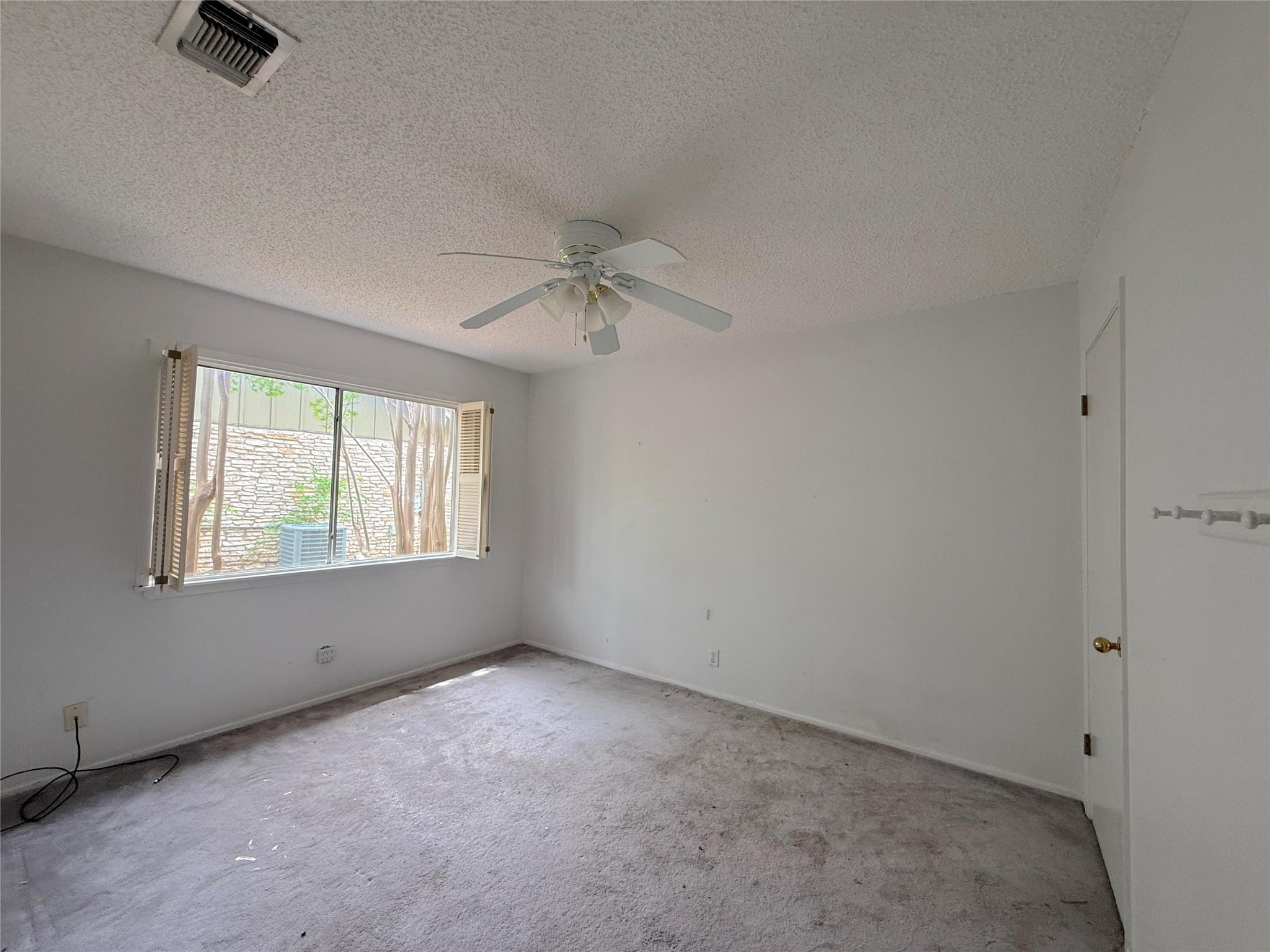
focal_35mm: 14
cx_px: 635
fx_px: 514
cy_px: 476
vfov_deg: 85.7
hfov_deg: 102.1
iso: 160
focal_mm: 2.22
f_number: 2.2
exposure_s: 1/99
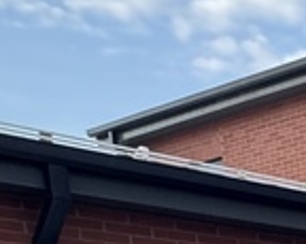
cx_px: 782
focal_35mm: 97
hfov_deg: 13.2
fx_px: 878
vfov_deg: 13.4
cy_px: 505
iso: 40
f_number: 2.2
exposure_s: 1/182
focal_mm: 2.22
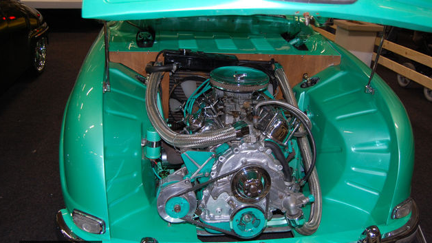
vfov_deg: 36.7
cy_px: 125
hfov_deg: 61.0
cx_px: 218
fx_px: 366
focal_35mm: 32
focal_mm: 20
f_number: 3.8
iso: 400
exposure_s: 1/60
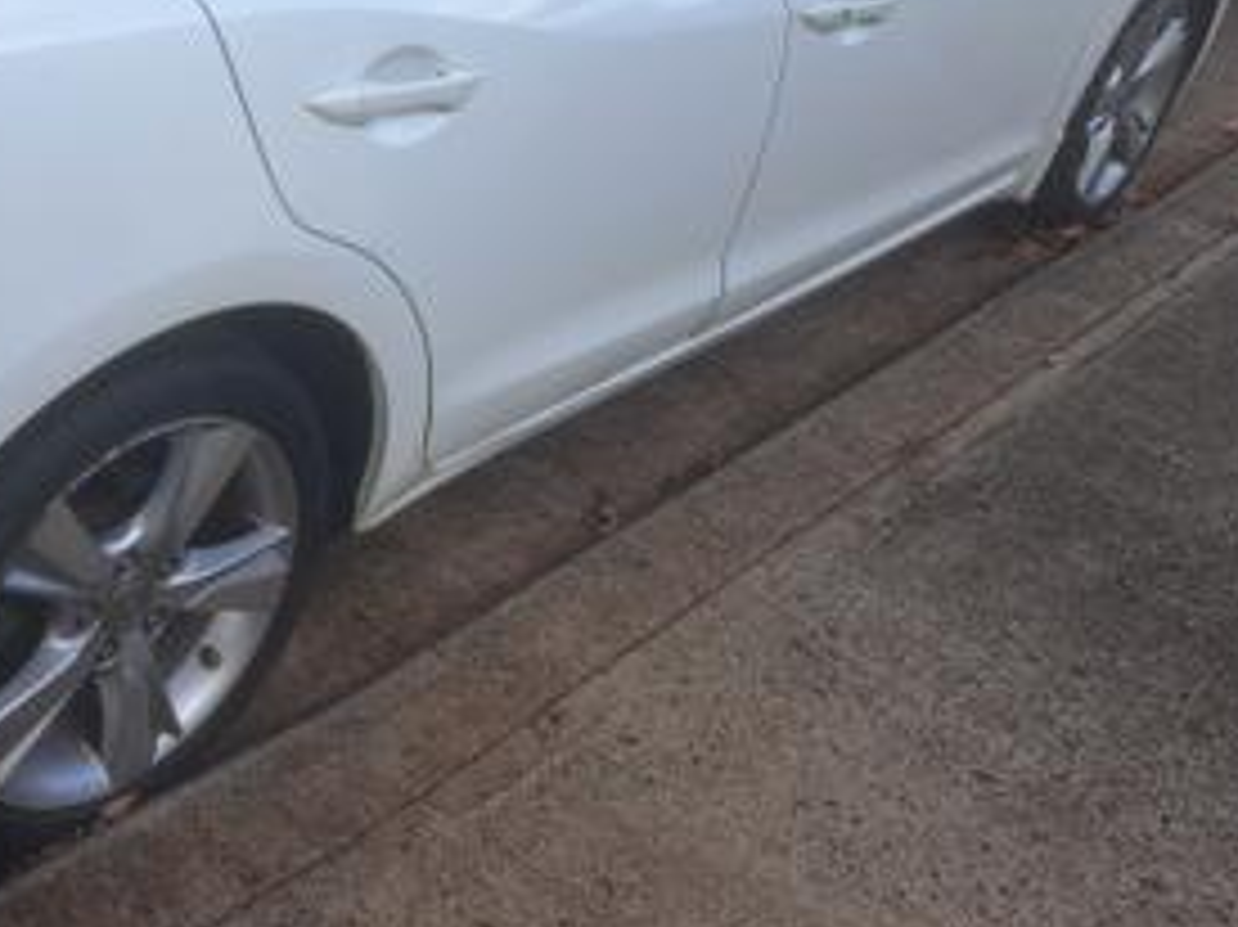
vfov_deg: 31.9
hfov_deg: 40.7
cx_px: 203
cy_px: 176
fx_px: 1573
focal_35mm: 44
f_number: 1.8
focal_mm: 5.23
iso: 50
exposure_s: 1/377
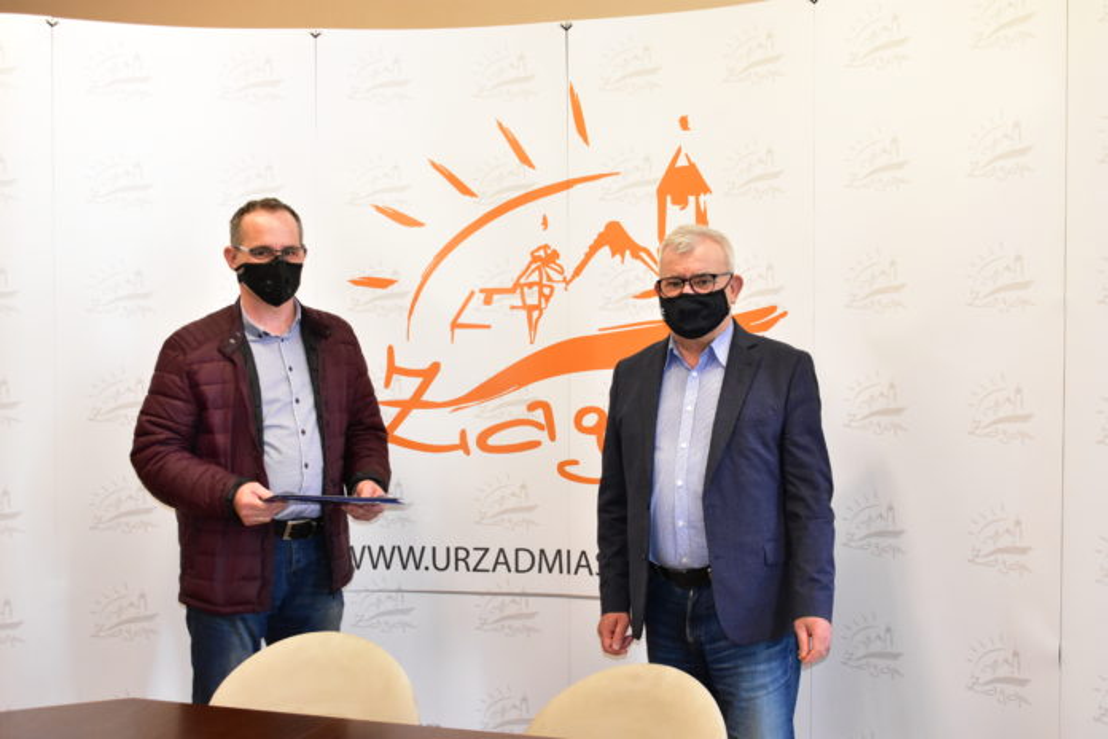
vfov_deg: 28.1
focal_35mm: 48
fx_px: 1477
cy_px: 370
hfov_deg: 41.1
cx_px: 554
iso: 5000
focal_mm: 32
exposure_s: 1/320
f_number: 6.3
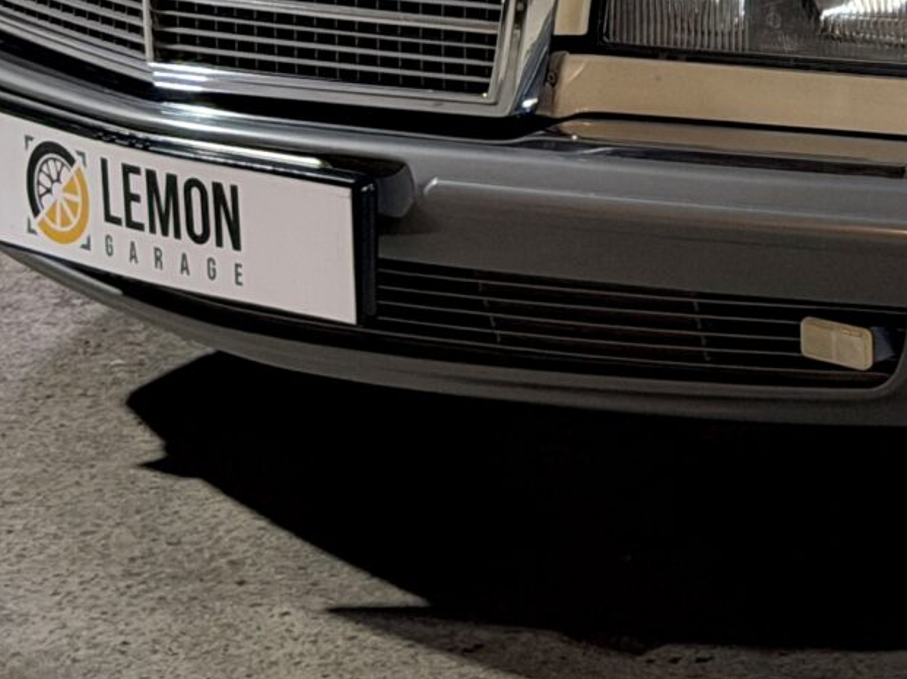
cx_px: 1354
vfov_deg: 7.3
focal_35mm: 198
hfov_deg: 9.7
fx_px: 5185
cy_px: -410
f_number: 1.78
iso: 200
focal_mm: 6.76
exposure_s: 1/50
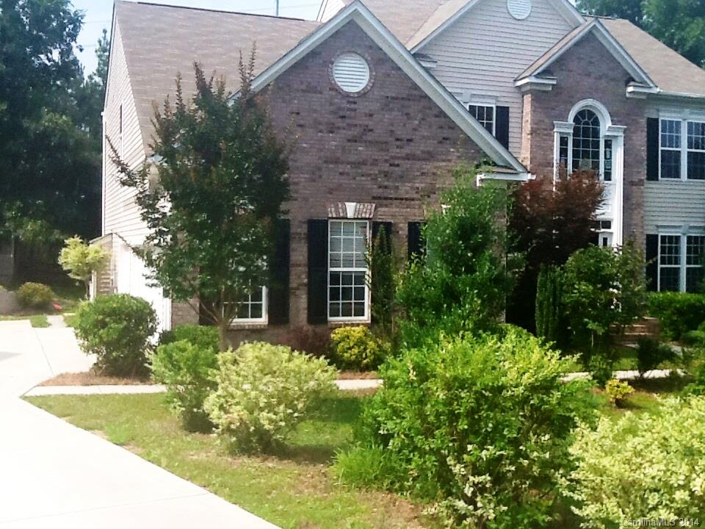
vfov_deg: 32.9
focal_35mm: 44
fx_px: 896
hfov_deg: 42.9
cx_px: 352
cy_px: 264
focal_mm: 2.03
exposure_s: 1/1070
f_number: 2.4
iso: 40
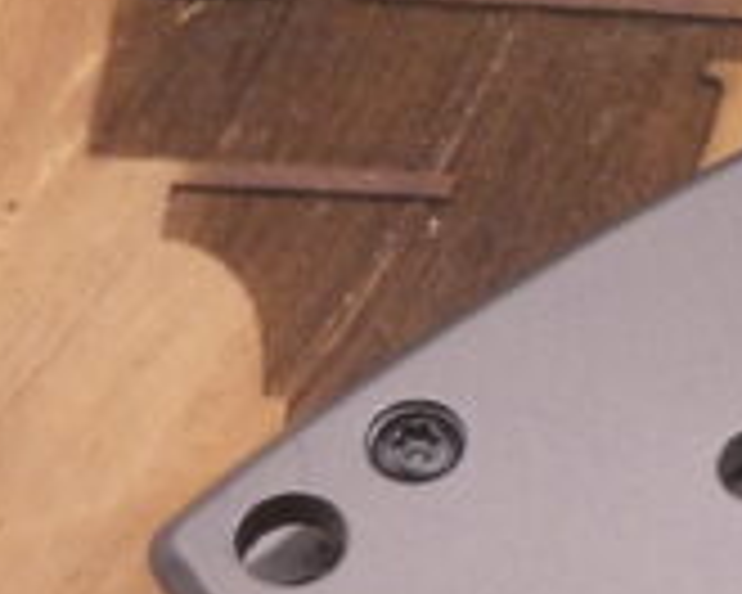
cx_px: 1322
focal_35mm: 280
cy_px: 220
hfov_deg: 6.7
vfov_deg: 5.5
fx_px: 6149
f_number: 4.5
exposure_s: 1/80
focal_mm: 14.1
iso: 500
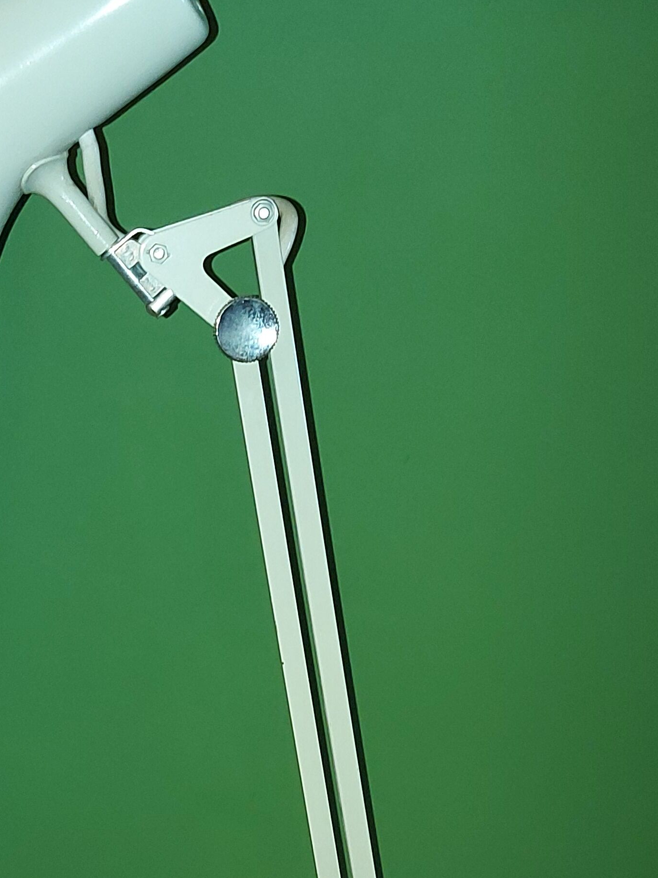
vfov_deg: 30.8
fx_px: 1546
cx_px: 163
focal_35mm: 61
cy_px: 710
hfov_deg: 23.8
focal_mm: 5.23
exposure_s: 1/60
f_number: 1.8
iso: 200
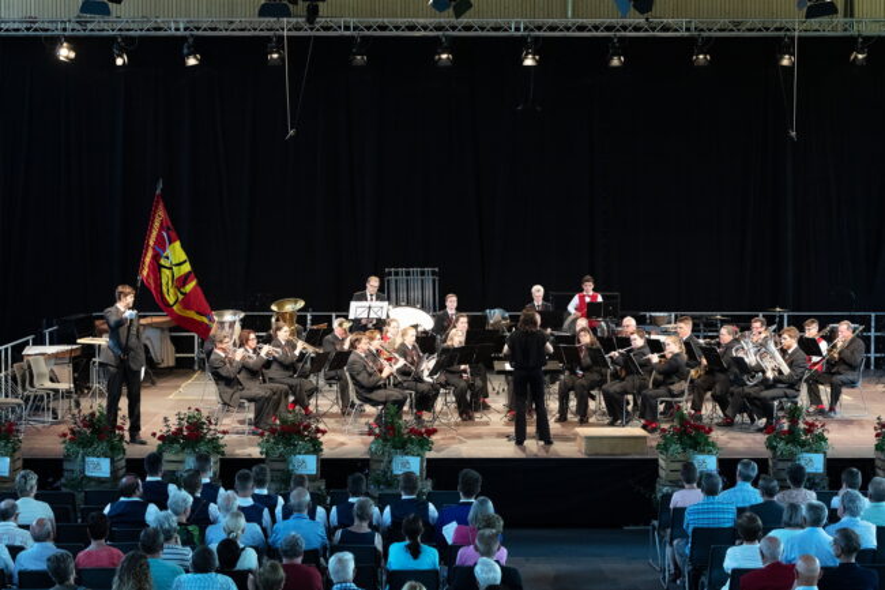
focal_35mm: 75
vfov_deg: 18.2
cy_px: 295
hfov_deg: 27.0
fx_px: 1843
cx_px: 442
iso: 4000
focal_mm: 75
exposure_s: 1/125
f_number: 8
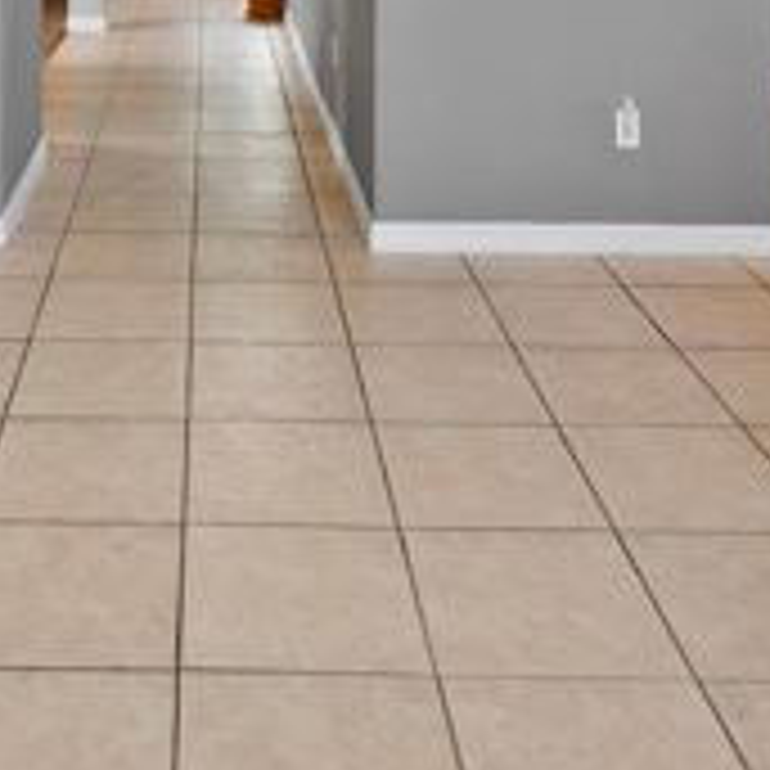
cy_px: -180
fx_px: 1233
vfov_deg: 29.3
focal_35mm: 49
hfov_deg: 33.8
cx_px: 173
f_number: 7.1
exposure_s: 1/5
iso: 250
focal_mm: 14
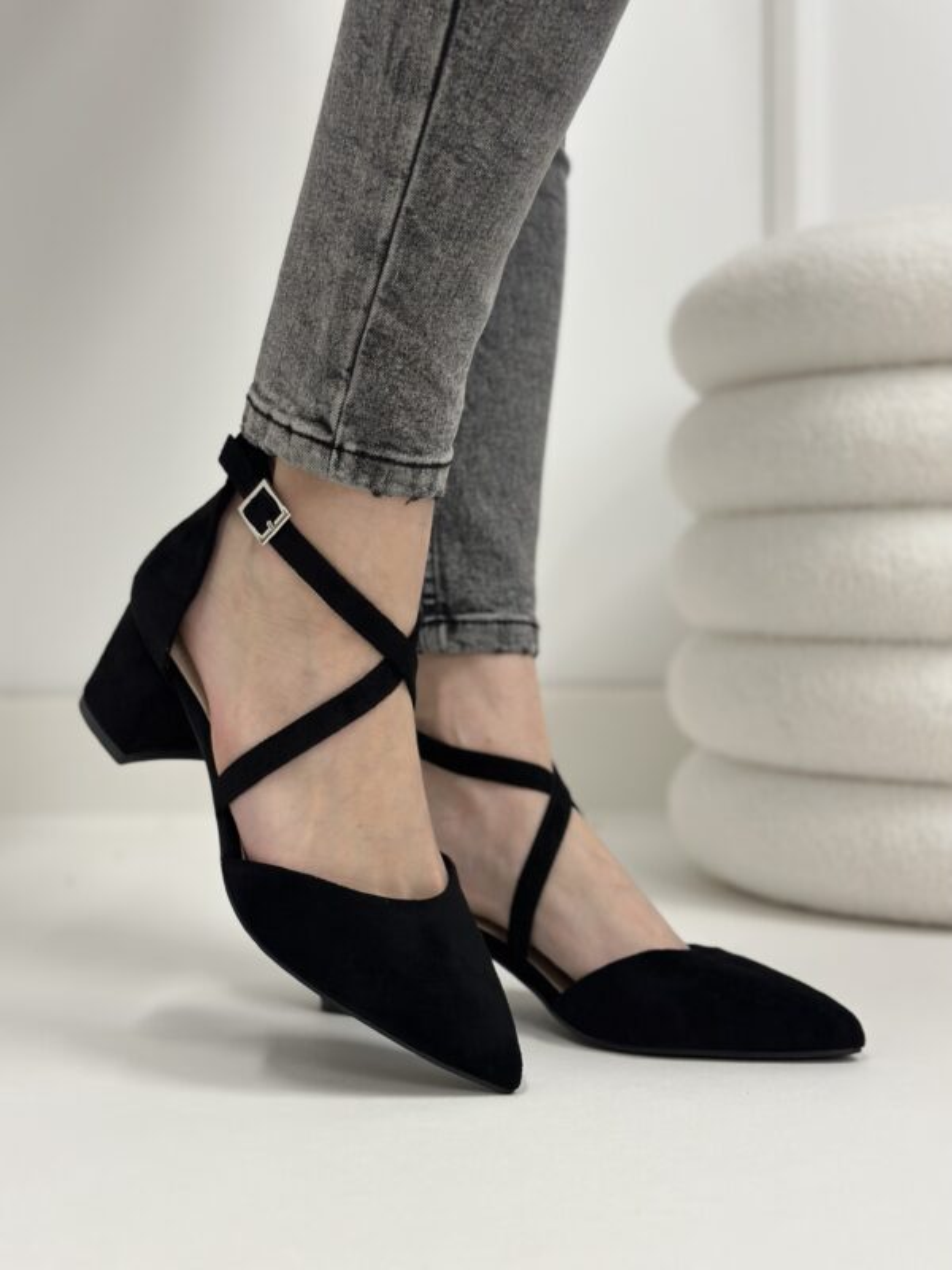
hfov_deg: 30.3
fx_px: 1760
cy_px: 635
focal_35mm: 48
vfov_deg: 39.7
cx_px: 476
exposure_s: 1/100
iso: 160
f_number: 1.78
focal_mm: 6.86
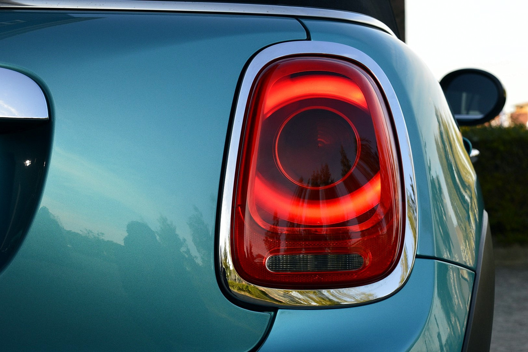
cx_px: 264
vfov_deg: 16.6
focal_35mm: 82
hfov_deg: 24.6
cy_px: 176
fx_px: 1210
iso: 400
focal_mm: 55
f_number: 9
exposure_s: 1/160
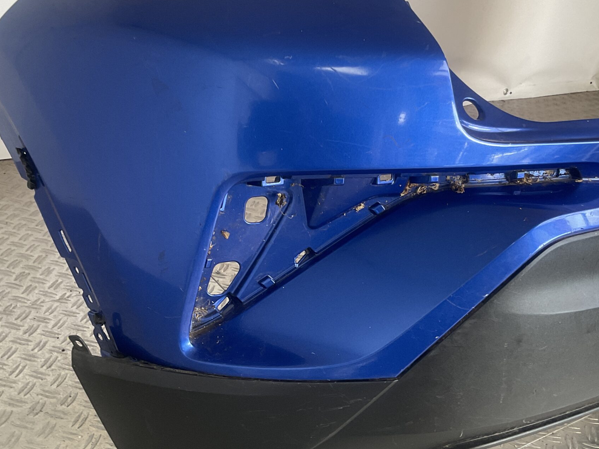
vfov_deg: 32.8
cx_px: 306
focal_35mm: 44
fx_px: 761
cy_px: 182
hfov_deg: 42.9
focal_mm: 3
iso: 50
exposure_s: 1/50
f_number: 1.8
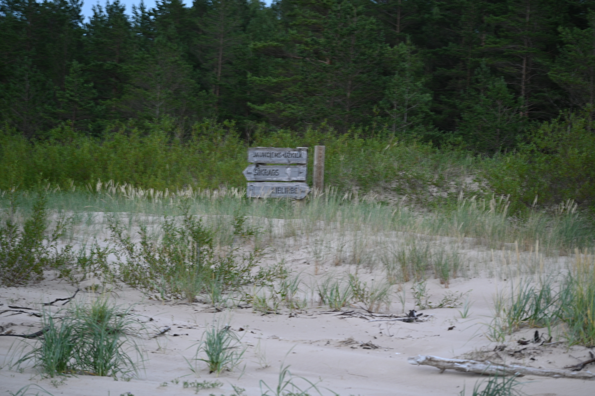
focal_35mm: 120
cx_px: 298
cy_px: 198
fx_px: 1982
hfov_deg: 17.1
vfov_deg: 11.4
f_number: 4
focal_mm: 120
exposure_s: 1/100
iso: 400
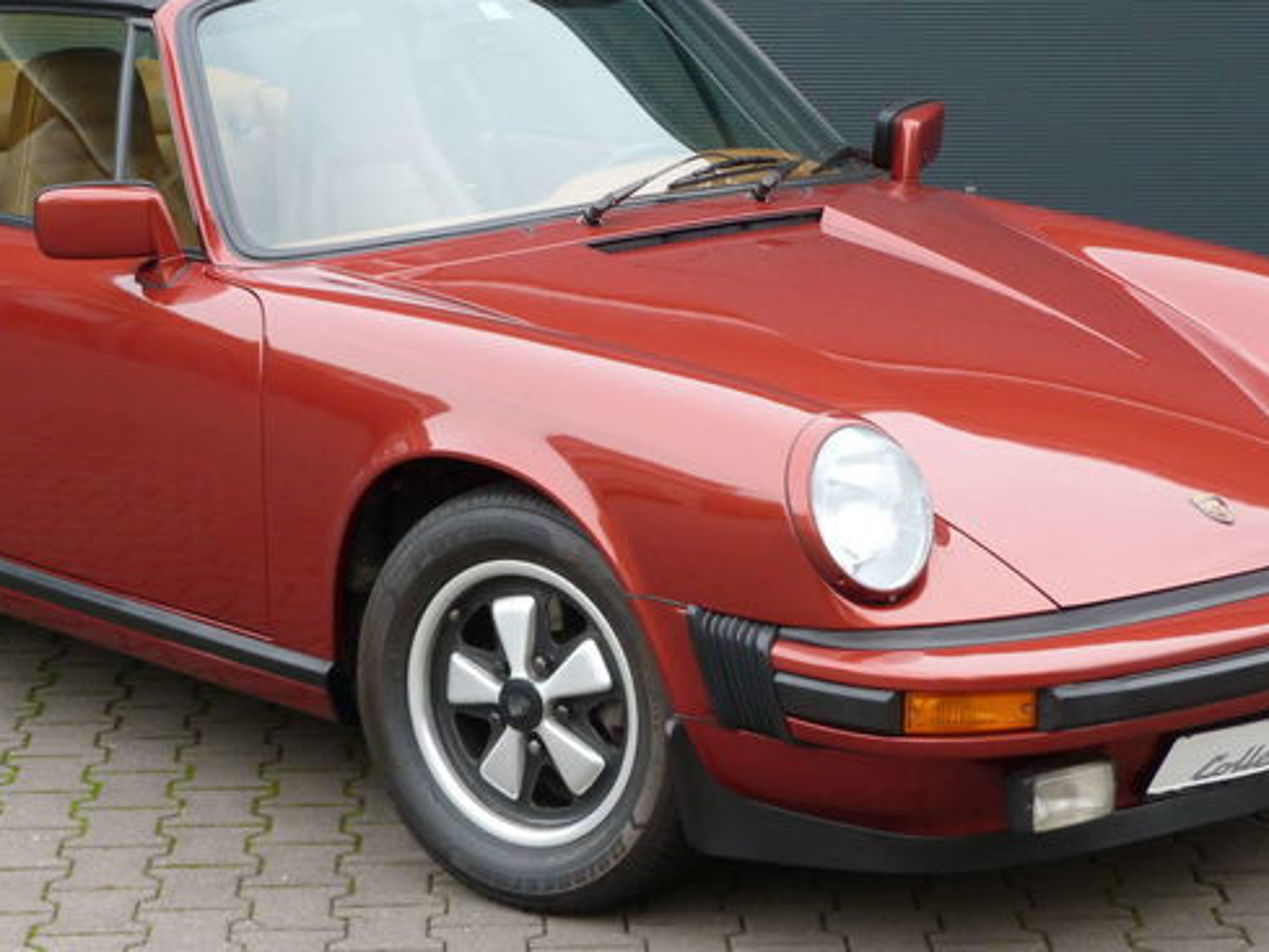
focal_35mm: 113
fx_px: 4144
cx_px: 654
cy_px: 454
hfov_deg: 17.4
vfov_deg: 13.1
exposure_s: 1/80
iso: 80
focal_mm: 12.9
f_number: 3.3
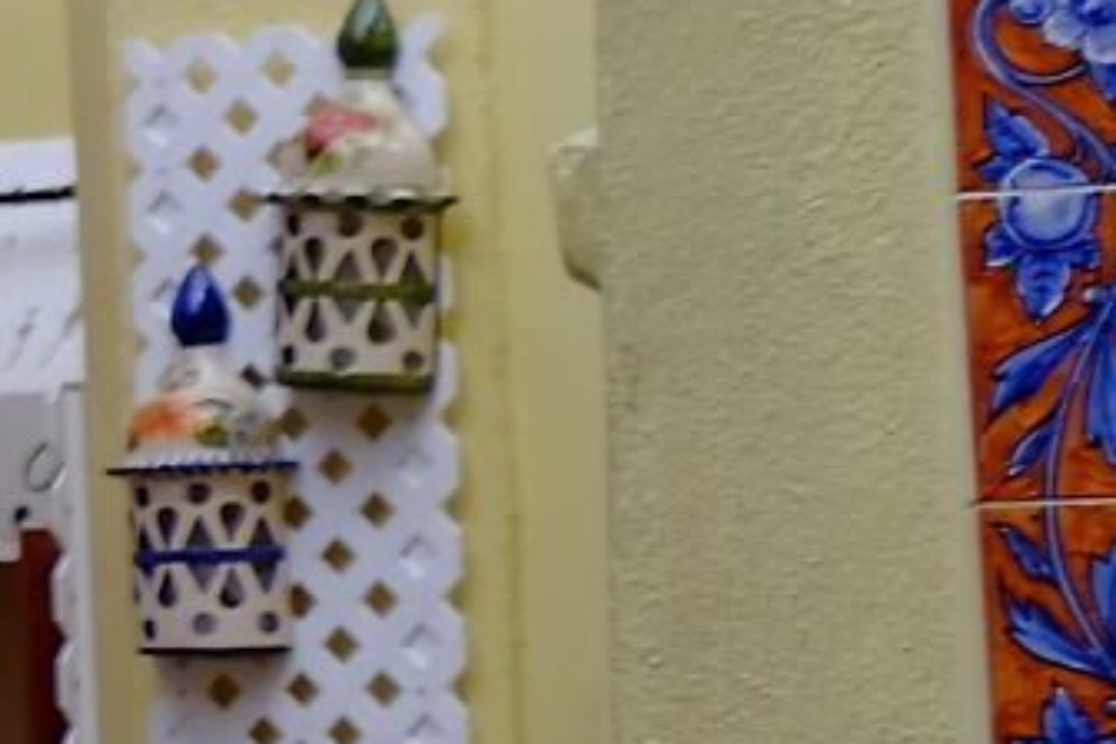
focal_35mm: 243
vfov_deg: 5.7
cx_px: -2843
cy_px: 355
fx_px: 7532
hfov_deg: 7.0
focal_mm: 22.4
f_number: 4.5
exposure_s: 1/350
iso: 400
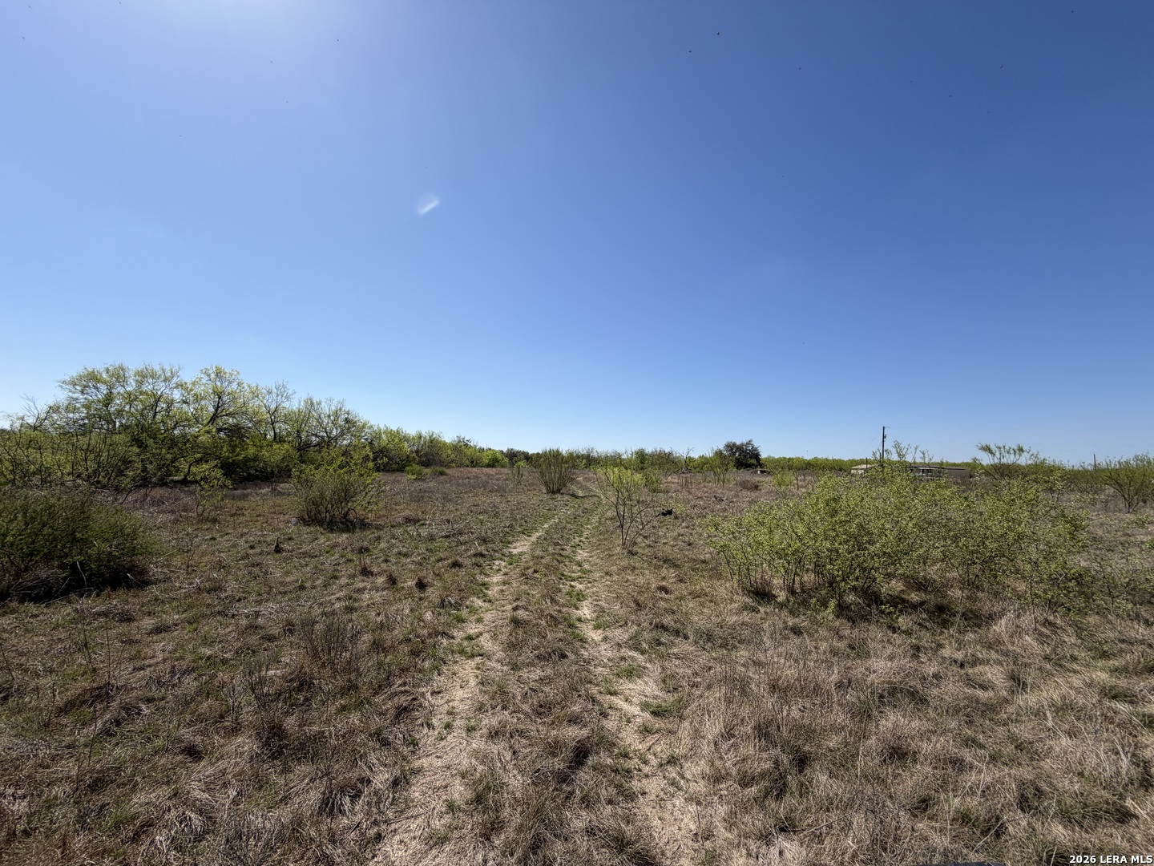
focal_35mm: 14
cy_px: 433
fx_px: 467
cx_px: 577
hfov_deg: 102.1
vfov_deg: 85.7
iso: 20
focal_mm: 2.22
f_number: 2.2
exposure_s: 1/1285
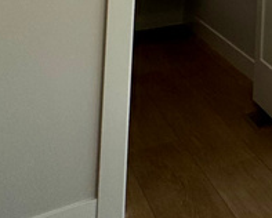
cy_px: -166
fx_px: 572
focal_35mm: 71
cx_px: 610
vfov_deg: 17.7
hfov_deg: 16.3
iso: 40
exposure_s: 1/1078
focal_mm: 2.22
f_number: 2.2
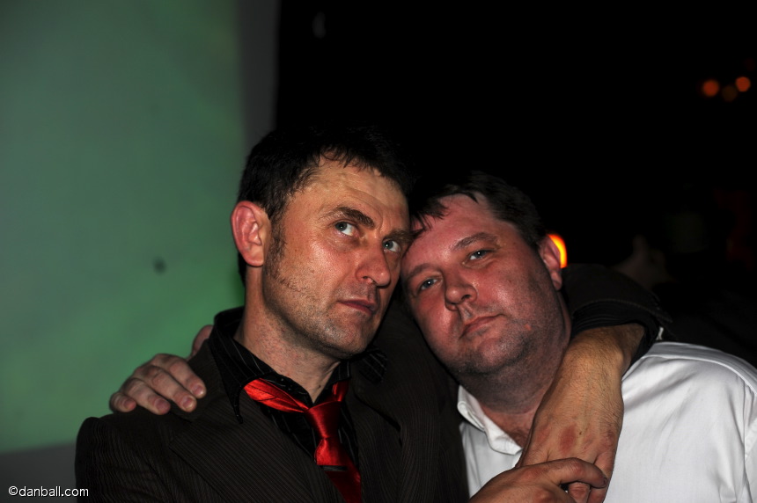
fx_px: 1051
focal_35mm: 50
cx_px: 378
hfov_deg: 39.6
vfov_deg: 27.0
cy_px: 252
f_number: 3.5
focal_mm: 50
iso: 200
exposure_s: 1/30
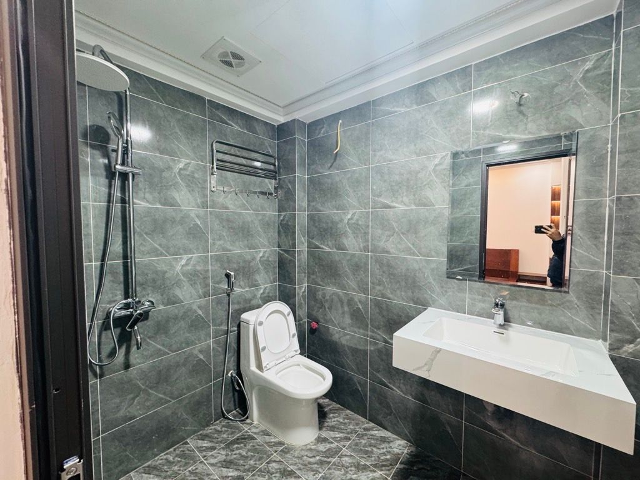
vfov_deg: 85.7
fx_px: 259
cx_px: 320
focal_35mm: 14
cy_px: 240
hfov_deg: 102.1
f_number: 2.2
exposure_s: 1/50
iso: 400
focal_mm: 2.22
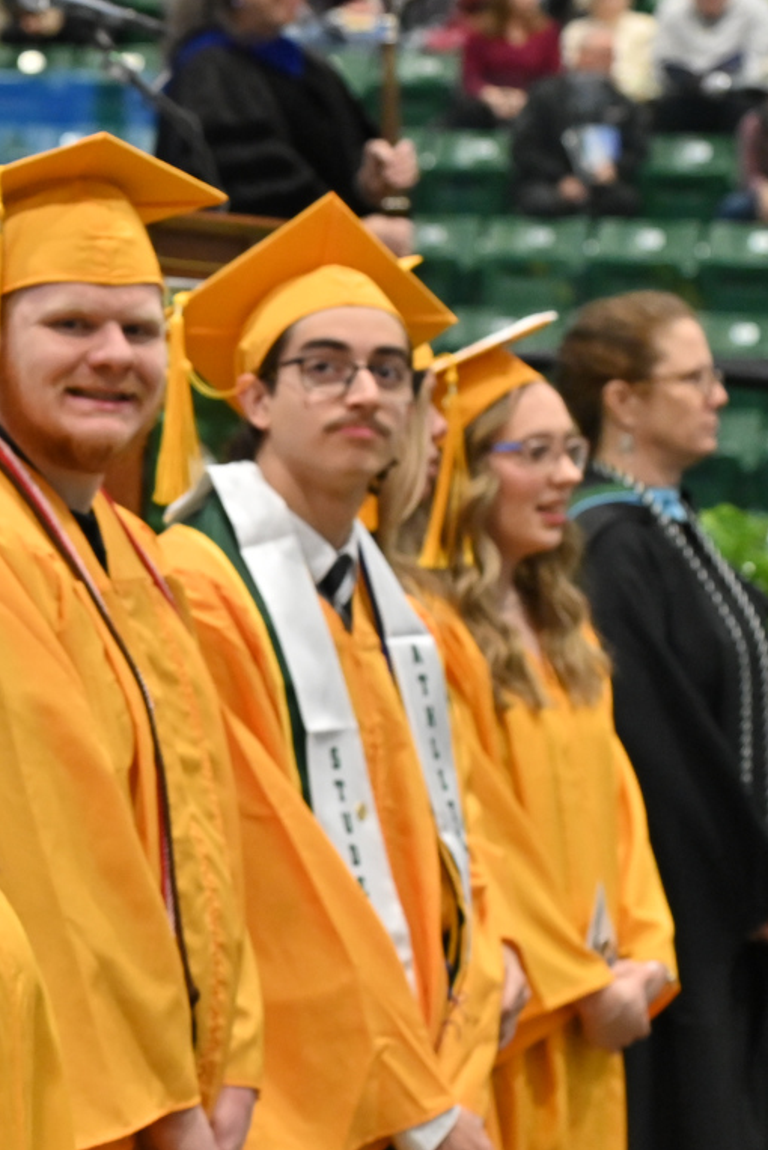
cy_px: 688
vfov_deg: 10.6
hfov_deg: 7.0
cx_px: -428
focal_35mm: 193
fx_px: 6170
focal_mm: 82
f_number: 5.6
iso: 2500
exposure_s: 1/250
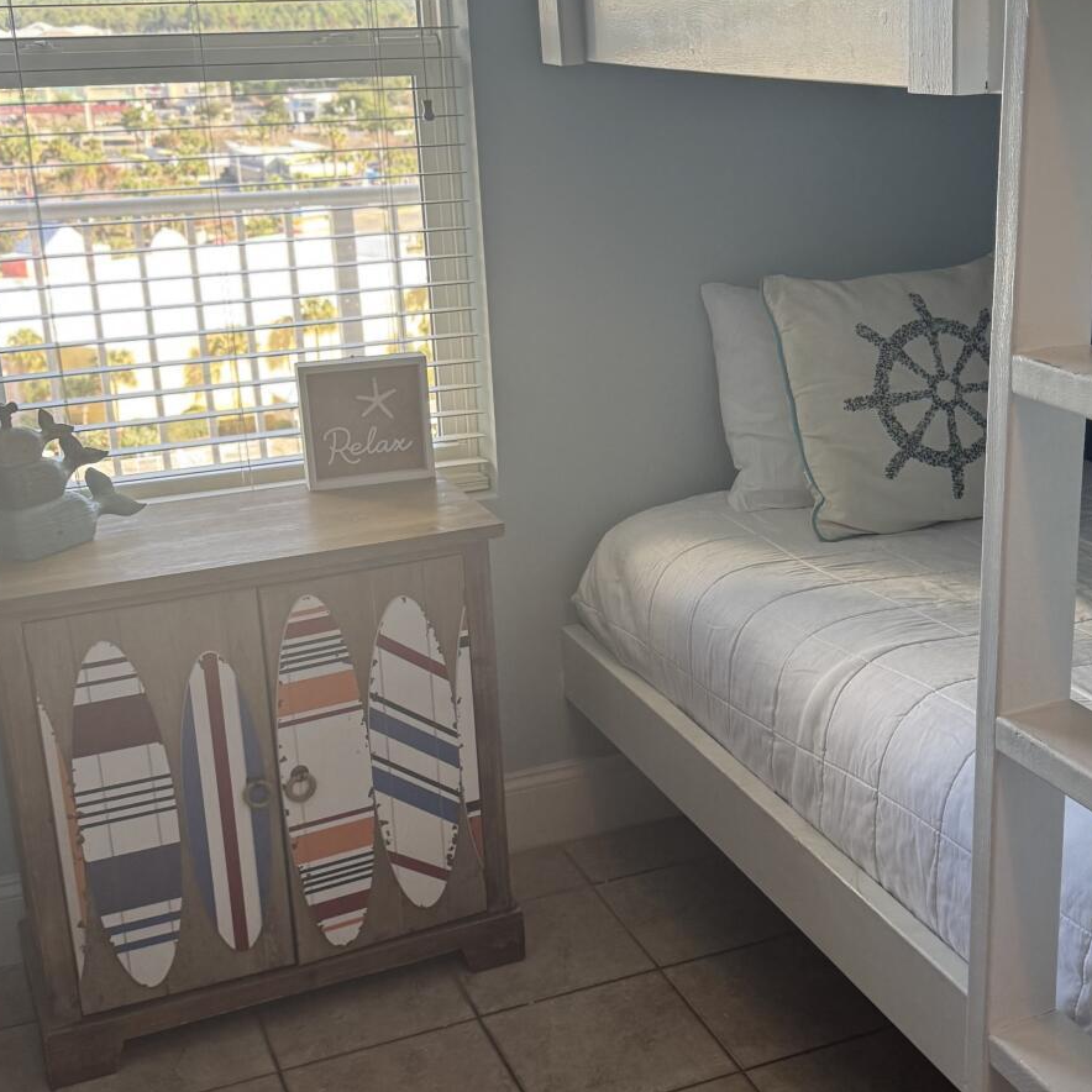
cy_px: 551
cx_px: 712
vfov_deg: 35.4
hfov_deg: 35.1
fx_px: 1713
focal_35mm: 48
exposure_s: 1/120
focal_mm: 6.76
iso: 125
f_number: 1.78
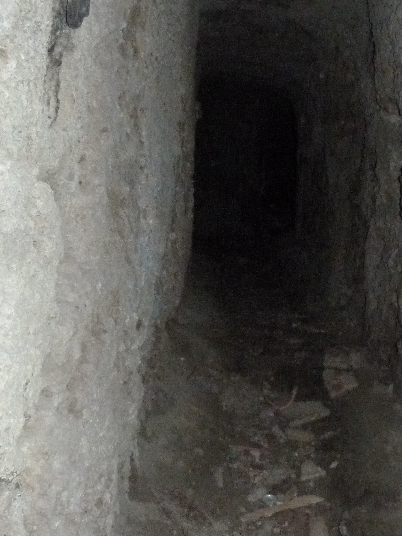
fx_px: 728
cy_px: 223
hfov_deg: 30.7
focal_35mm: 47
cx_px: 255
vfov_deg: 40.3
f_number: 2.8
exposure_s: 1/30
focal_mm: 4.5
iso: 800
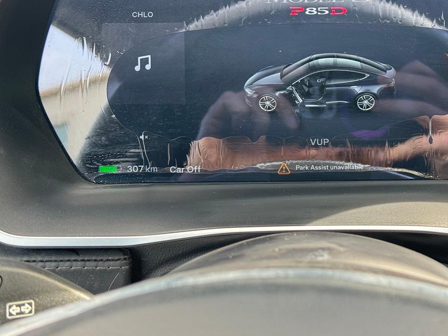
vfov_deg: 20.3
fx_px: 932
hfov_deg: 26.7
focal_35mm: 72
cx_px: 324
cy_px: 95
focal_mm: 6.76
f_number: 1.78
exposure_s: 1/121
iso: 80
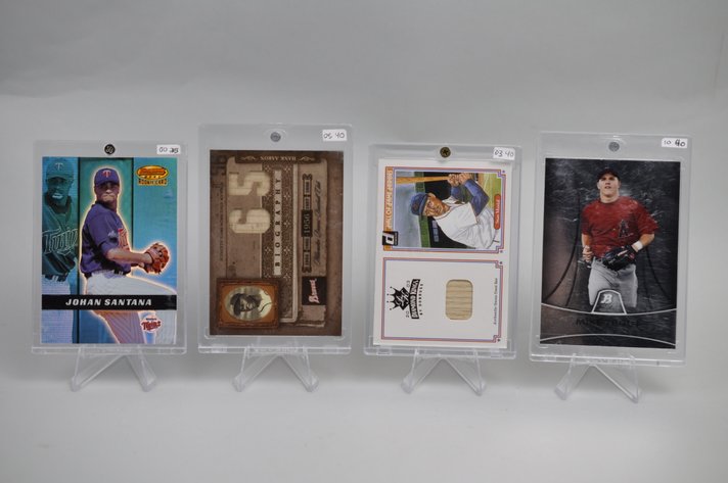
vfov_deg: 22.6
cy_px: 242
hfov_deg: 33.4
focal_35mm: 60
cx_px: 364
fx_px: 1212
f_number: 4.5
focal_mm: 40
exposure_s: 1/80
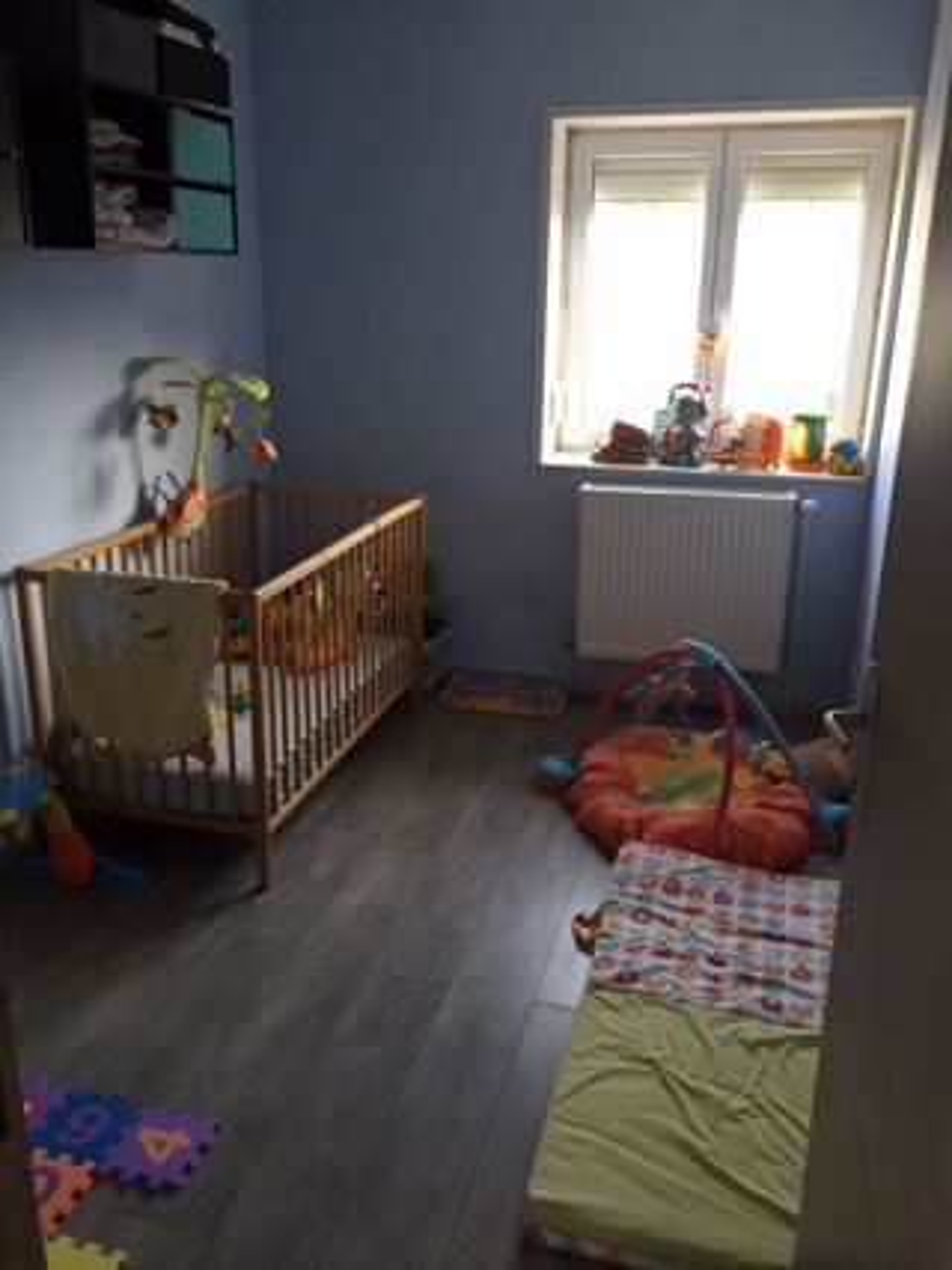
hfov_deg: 48.2
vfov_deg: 61.7
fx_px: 1064
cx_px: 476
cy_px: 635
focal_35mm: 29
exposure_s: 1/33
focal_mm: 4.15
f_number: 2.2
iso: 80
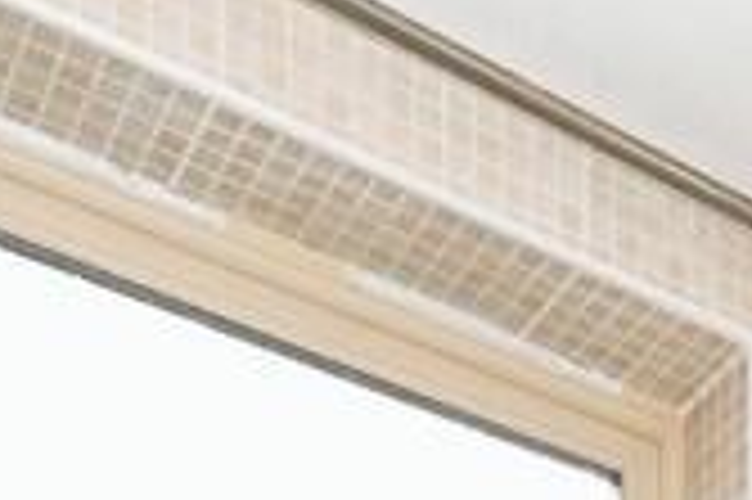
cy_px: 1520
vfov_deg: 10.6
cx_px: 838
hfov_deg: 22.3
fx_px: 1795
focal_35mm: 86
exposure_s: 1/60
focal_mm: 14
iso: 125
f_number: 4
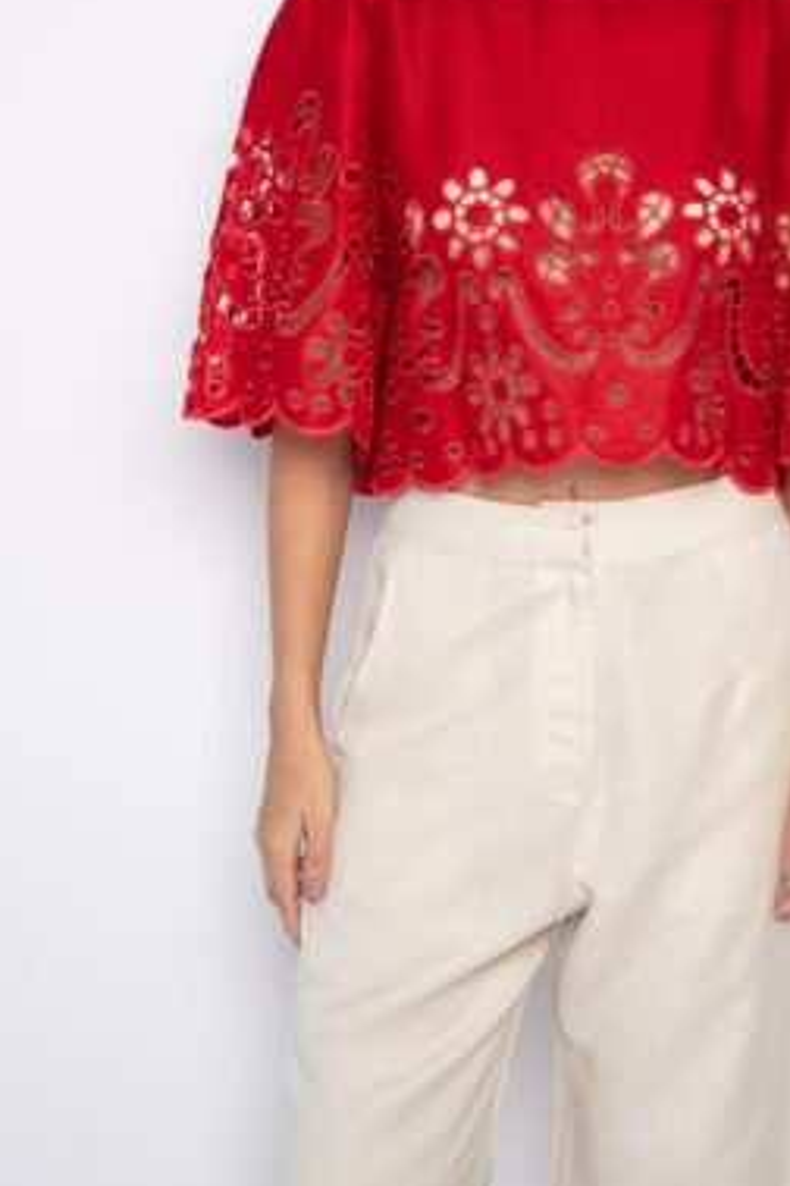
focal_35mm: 89
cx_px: 574
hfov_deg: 15.3
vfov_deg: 22.7
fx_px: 2929
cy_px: 344
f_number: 3.2
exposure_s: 1/160
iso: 250
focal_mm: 56
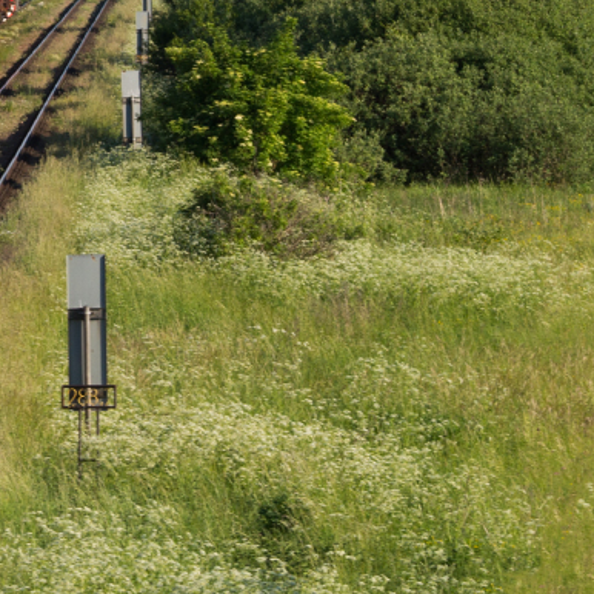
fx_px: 8833
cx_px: -260
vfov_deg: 3.8
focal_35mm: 455
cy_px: 5
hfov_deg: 3.8
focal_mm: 115
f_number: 8
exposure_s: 1/400
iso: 200
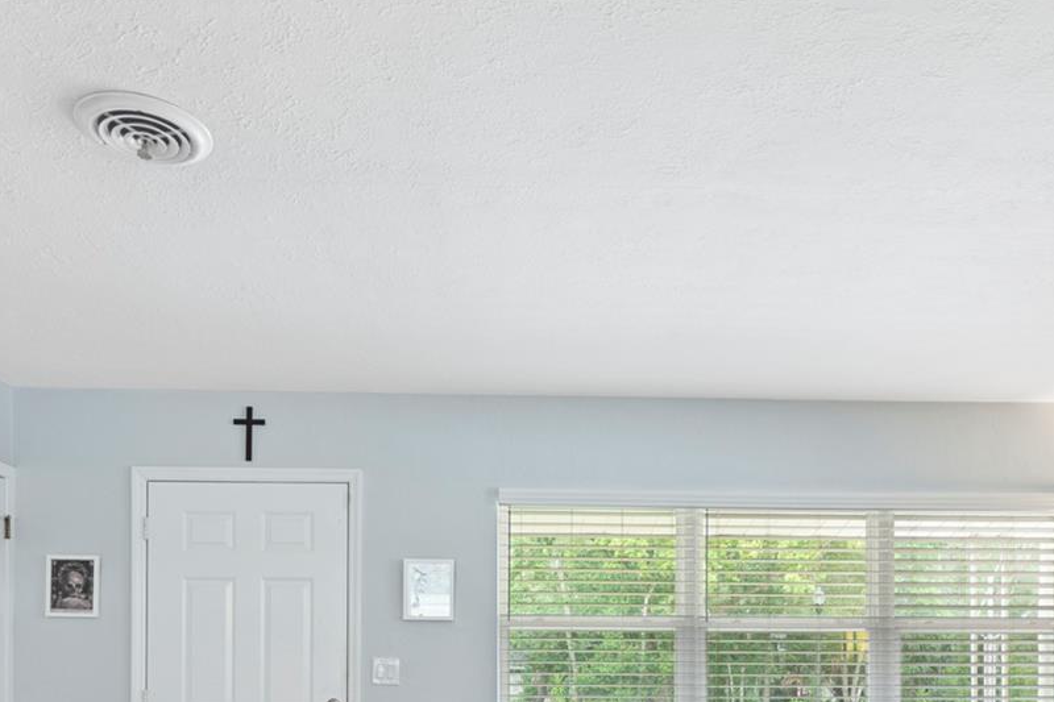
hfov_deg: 61.9
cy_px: 652
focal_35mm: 30
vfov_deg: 39.9
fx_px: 878
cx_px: 557
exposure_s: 1
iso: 100
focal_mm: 10
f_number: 4
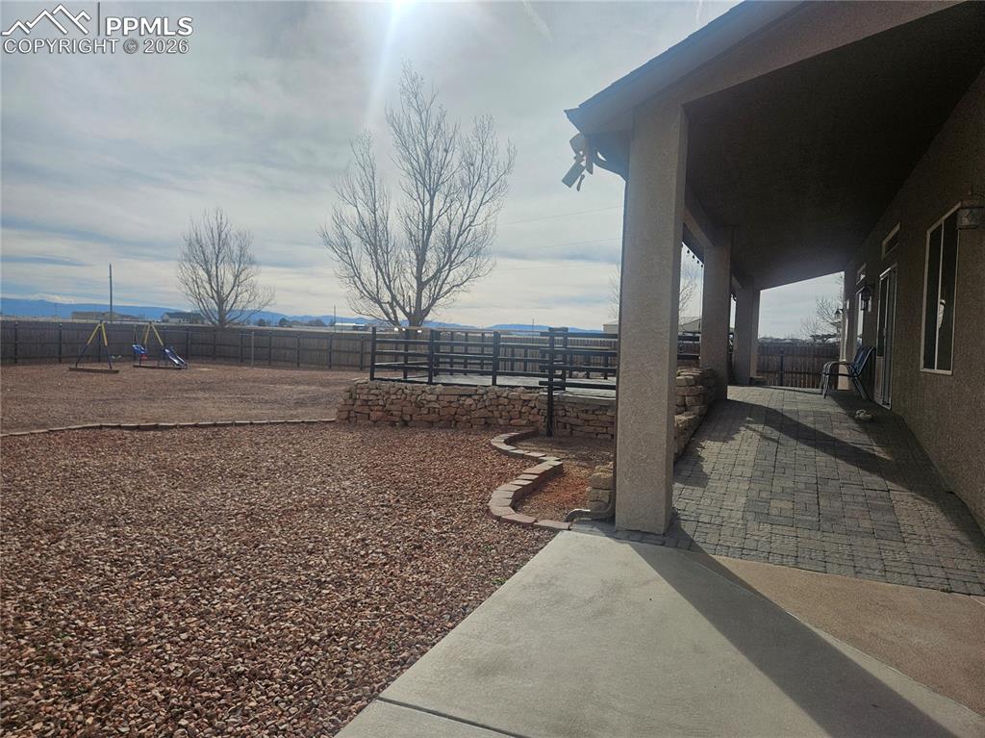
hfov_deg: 74.0
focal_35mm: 23
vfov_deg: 58.8
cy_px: 369
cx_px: 492
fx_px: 654
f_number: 1.8
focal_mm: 5.4
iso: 25
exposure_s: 1/5564
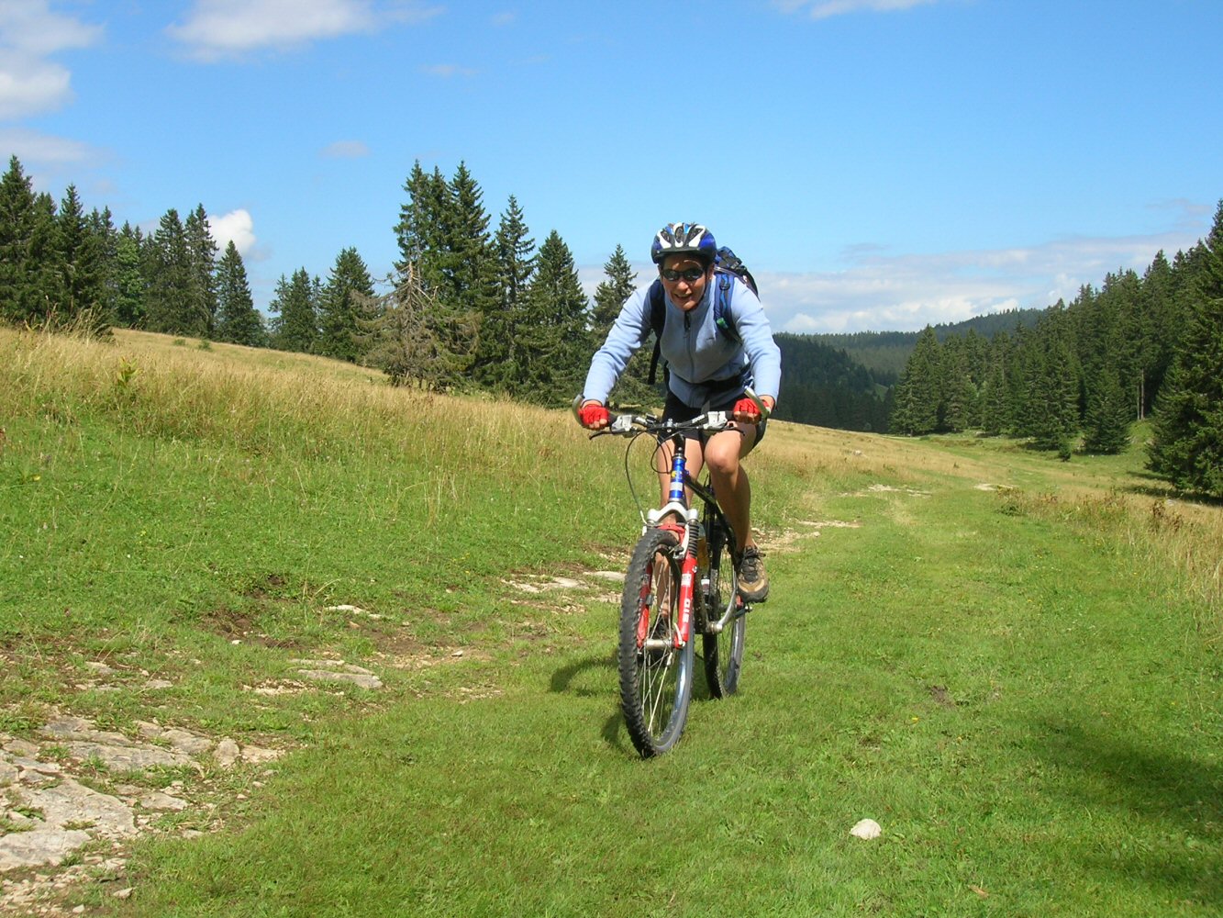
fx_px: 1484
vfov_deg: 34.4
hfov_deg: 44.8
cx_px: 612
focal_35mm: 42
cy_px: 459
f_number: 5.2
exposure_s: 1/318
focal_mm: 7
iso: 50
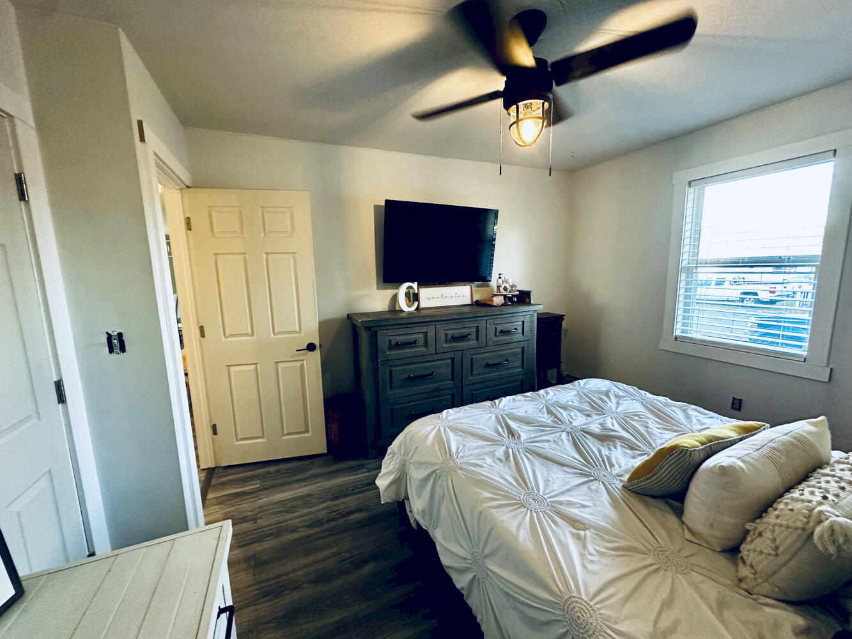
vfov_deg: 85.7
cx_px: 426
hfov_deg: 102.1
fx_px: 345
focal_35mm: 14
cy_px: 320
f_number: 2.2
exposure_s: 1/60
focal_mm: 2.22
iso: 500
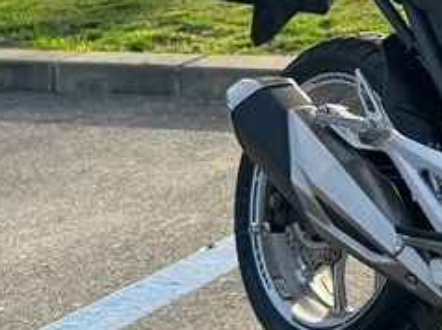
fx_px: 1288
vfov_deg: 14.6
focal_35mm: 101
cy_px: 111
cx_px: 754
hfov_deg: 16.7
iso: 80
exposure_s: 1/1112
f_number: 1.78
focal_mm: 6.76
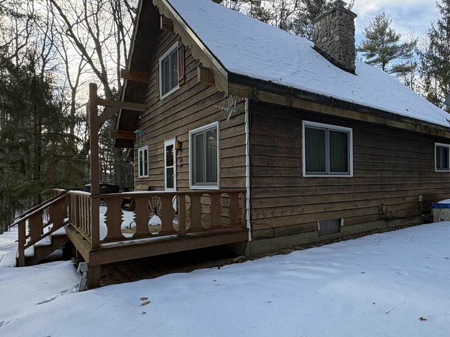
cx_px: 312
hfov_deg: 68.9
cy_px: 184
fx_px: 312
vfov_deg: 56.7
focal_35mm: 24
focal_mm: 2.22
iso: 40
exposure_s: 1/152
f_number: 2.2
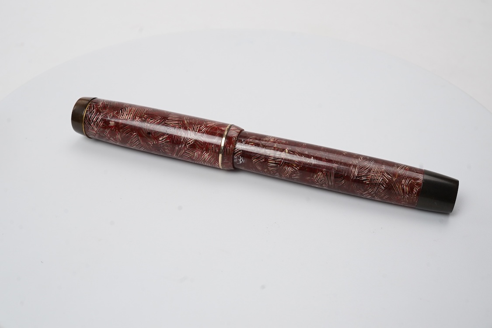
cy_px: 164
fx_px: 615
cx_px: 246
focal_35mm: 45
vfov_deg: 29.9
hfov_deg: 43.6
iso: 400
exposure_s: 1/100
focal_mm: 30
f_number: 22
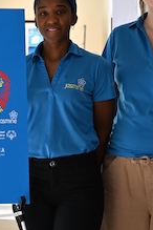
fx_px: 1230
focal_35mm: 193
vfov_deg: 10.6
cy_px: 166
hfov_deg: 7.1
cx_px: -23
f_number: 4
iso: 800
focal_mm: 44
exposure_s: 1/250
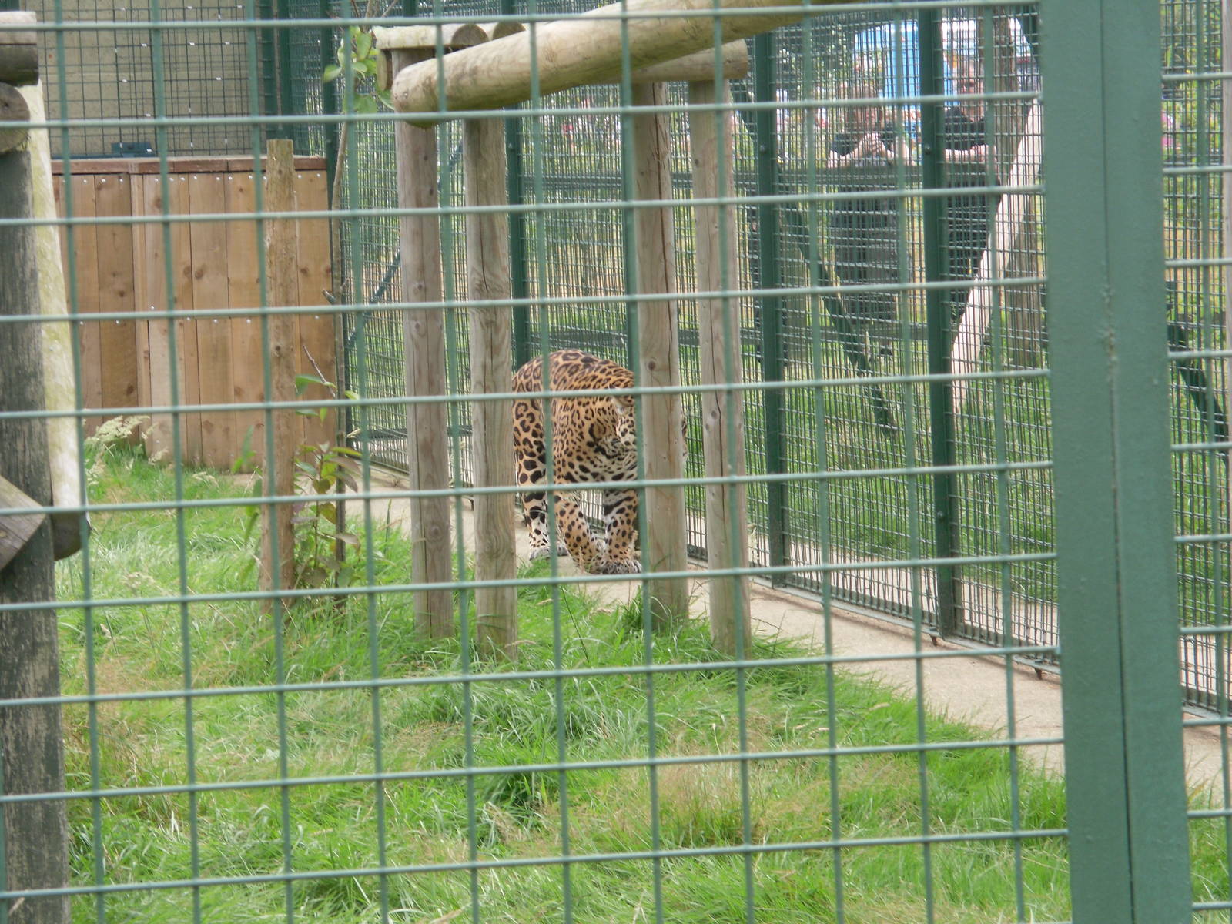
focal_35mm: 175
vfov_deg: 8.5
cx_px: 616
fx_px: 6228
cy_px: 462
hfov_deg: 11.3
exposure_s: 1/90
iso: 100
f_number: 5.5
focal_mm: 31.5
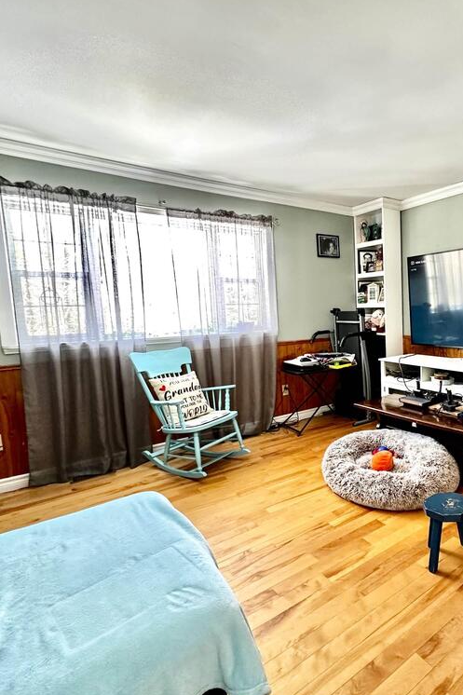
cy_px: 348
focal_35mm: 20
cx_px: 373
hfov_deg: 57.2
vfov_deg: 84.0
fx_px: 386
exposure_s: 1/60
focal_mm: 2.22
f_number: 2.2
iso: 320
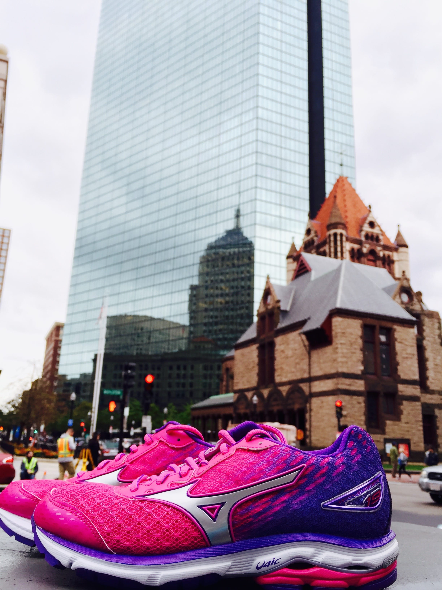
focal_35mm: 29
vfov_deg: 61.7
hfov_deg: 48.2
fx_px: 494
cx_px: 221
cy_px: 295
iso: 32
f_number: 2.2
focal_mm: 4.15
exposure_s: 1/180
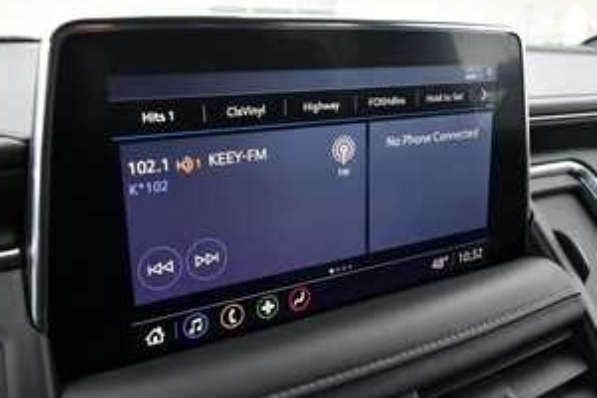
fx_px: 464
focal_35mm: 28
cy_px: 174
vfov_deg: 46.3
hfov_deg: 65.4
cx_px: 279
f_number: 5
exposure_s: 1/200
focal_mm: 14
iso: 800
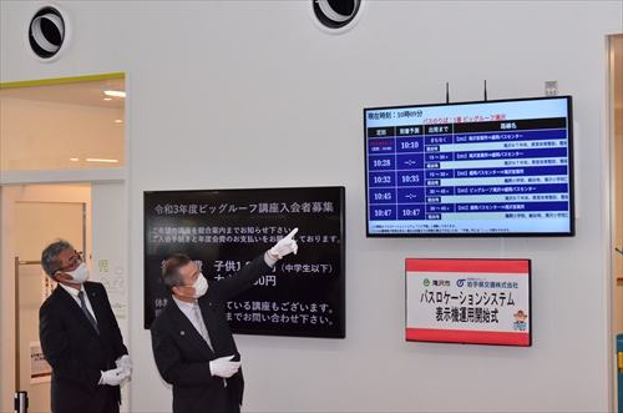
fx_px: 1347
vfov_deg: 17.4
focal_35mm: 78
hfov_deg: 26.0
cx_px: 312
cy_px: 206
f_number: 7.1
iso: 2500
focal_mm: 52
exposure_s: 1/250
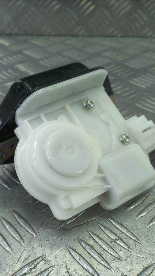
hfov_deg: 31.9
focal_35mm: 37
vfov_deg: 54.0
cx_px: 65
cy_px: 140
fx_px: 270
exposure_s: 1/50
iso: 50
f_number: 1.8
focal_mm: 4.6
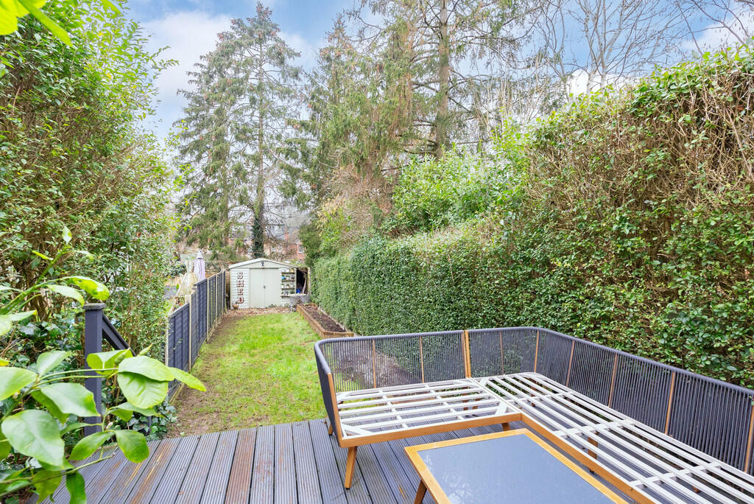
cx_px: 377
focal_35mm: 16
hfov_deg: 96.7
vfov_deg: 73.8
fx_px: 335
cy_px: 252
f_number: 7.1
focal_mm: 16
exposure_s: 1/50
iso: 1250
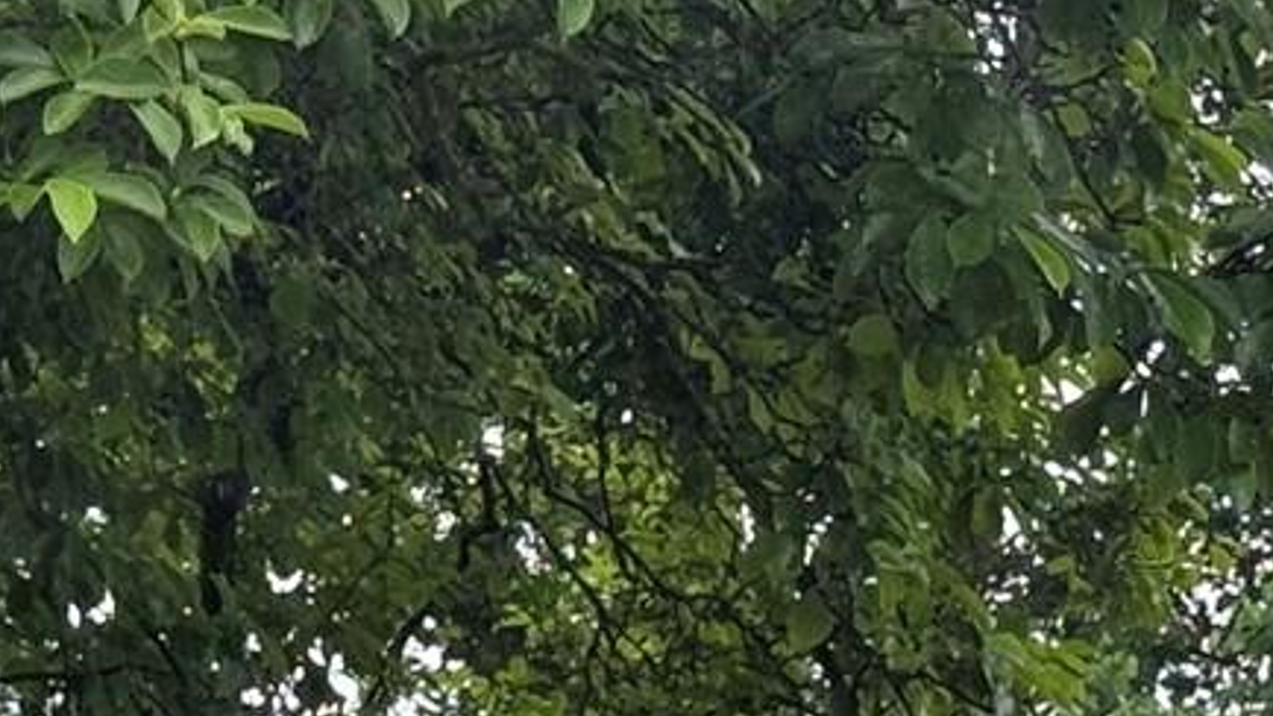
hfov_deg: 8.7
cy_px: 1262
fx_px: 8336
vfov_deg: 4.9
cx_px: 223
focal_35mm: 247
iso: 80
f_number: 1.78
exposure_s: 1/726
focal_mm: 6.76
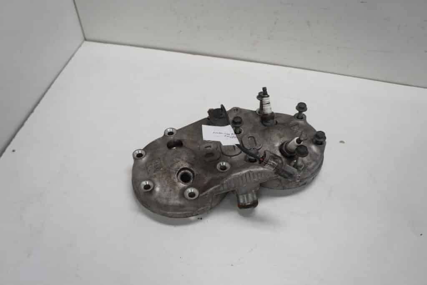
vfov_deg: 47.9
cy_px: 142
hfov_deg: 67.4
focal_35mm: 27
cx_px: 214
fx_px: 320
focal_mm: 18
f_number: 5
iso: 160
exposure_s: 1/60
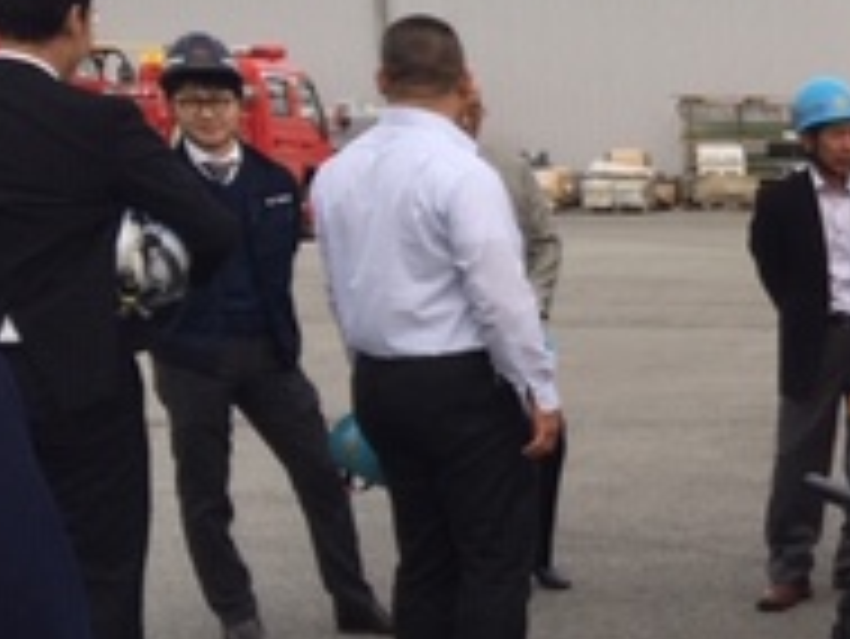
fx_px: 2408
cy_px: 585
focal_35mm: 98
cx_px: 1385
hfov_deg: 17.4
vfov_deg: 14.9
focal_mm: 4.15
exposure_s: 1/601
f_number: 2.2
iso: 25
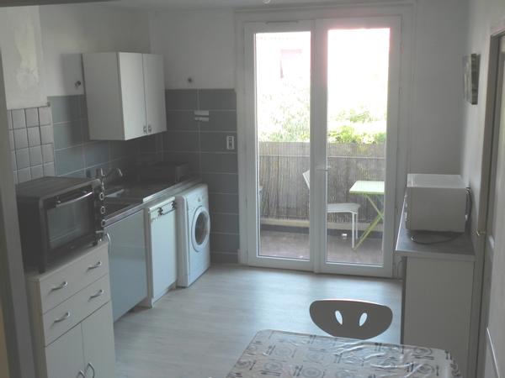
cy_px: 189
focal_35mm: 37
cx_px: 252
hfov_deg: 50.1
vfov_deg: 38.7
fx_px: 540
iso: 160
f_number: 3.2
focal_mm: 6.6
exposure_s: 1/79.4
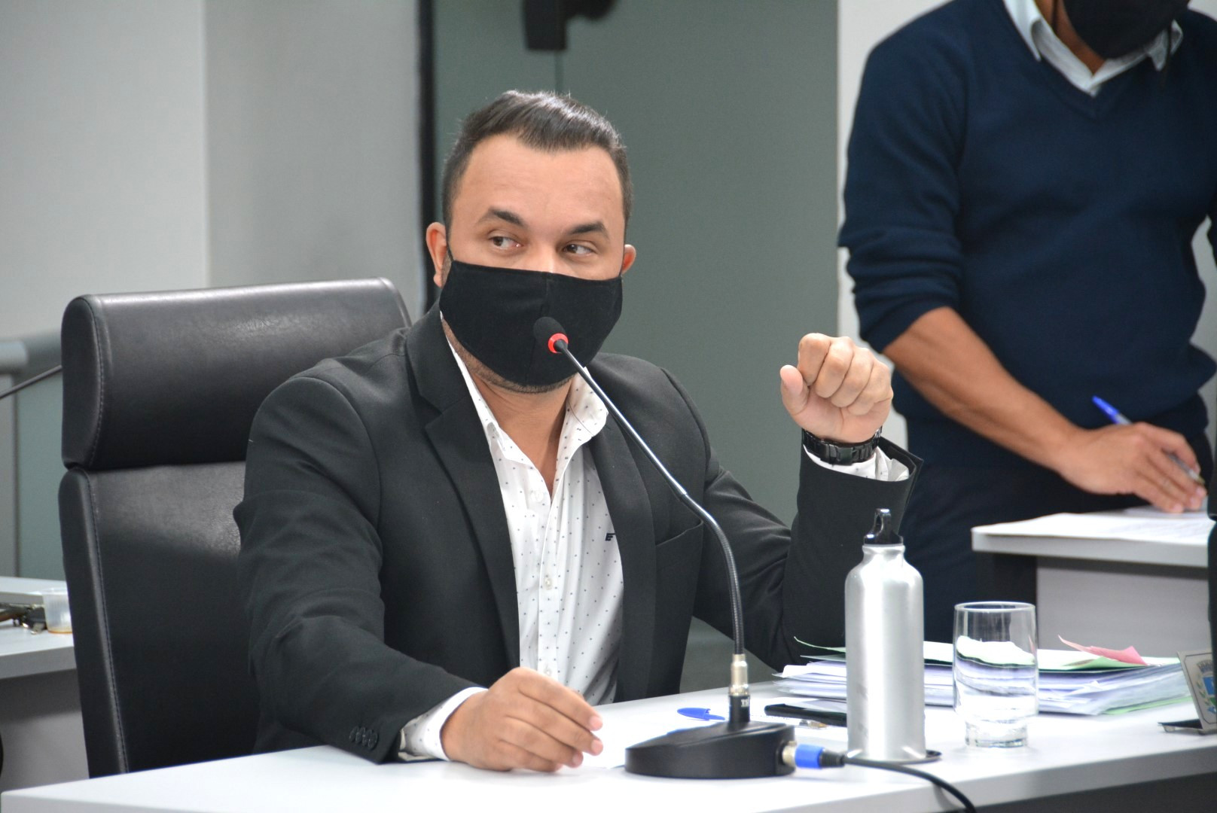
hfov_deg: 9.1
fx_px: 7611
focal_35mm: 225
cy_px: 406
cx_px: 608
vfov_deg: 6.1
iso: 1800
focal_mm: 150
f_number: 5.6
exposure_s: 1/125
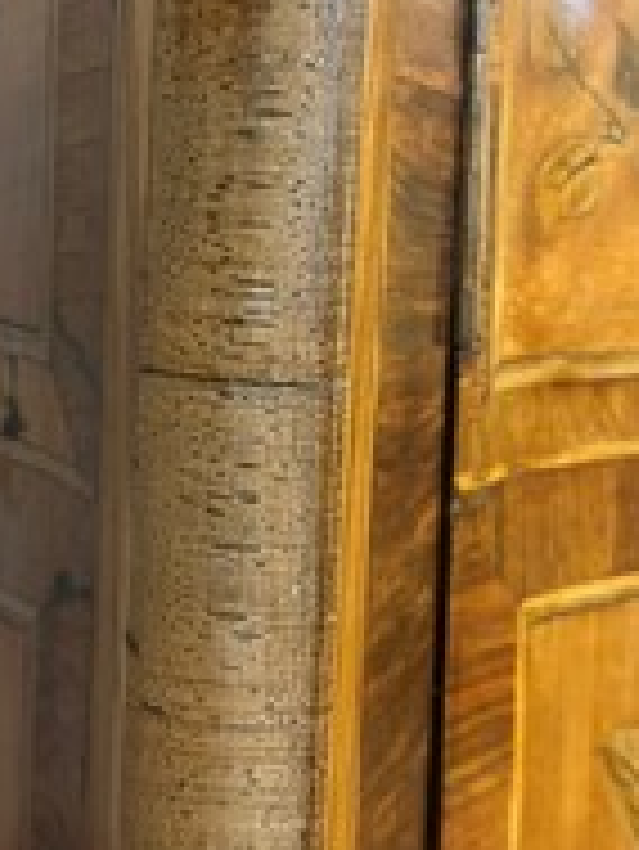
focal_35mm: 55
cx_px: 189
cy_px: 252
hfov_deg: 26.4
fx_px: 1352
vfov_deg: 34.4
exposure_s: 1/33
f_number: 1.6
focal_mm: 5.1
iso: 640
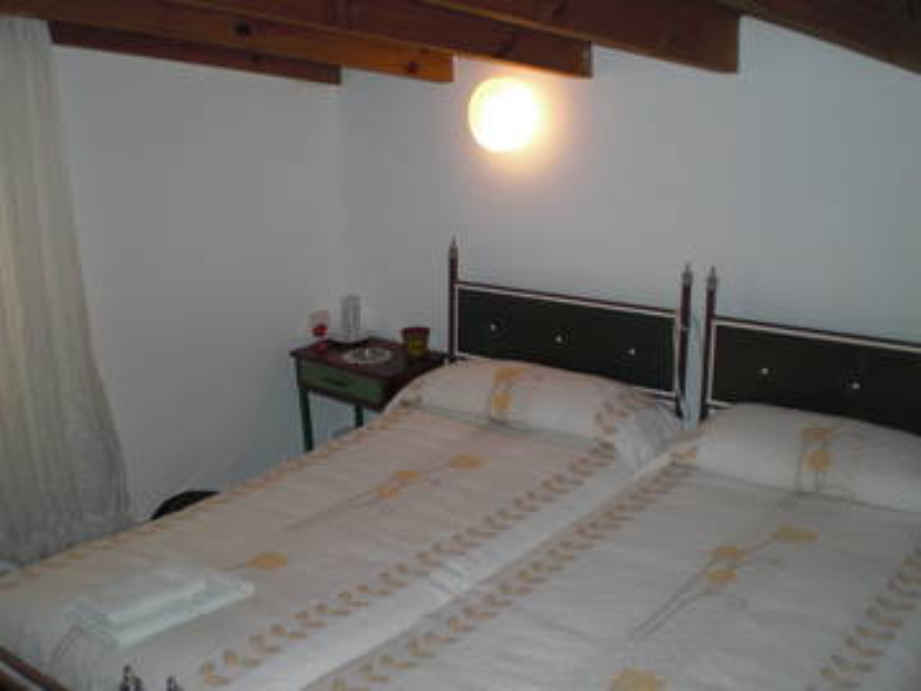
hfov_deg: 49.0
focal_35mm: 38
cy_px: 346
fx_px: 1011
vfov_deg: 37.7
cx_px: 460
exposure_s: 1/60
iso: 200
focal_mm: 6.3
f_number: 3.1
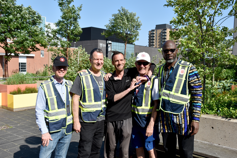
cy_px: 79
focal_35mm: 36
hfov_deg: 53.1
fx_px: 237
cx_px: 118
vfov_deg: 36.9
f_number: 9
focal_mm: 24
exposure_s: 1/320
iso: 200
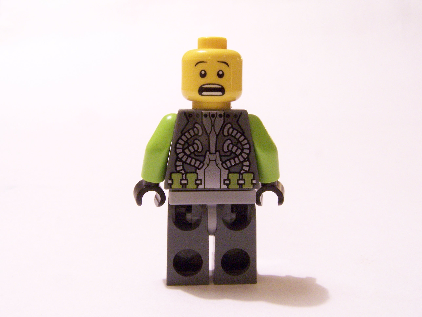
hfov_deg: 46.8
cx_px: 211
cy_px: 158
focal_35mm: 40
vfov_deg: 36.0
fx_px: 488
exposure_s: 1/2
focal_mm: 6.7
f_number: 8
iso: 400
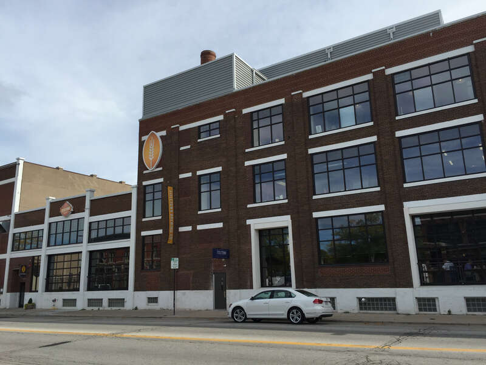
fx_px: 407
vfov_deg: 48.2
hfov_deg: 61.7
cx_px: 243
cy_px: 182
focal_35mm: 29
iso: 32
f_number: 2.2
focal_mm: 4.15
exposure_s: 1/2326
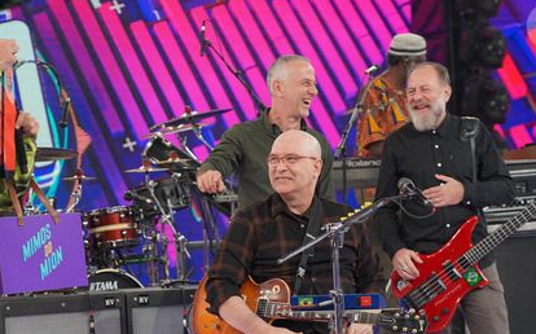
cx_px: 205
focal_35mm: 130
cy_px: 246
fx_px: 1897
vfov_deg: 10.0
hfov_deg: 16.1
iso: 1250
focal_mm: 91
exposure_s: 1/160
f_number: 4
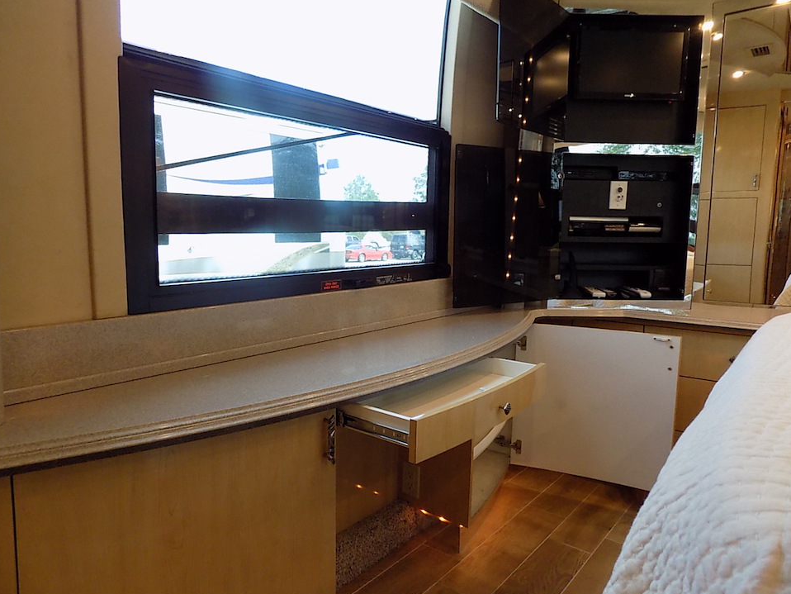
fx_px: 549
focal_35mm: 24
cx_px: 382
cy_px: 308
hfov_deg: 71.6
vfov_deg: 56.8
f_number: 3.1
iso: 250
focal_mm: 4
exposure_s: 1/30
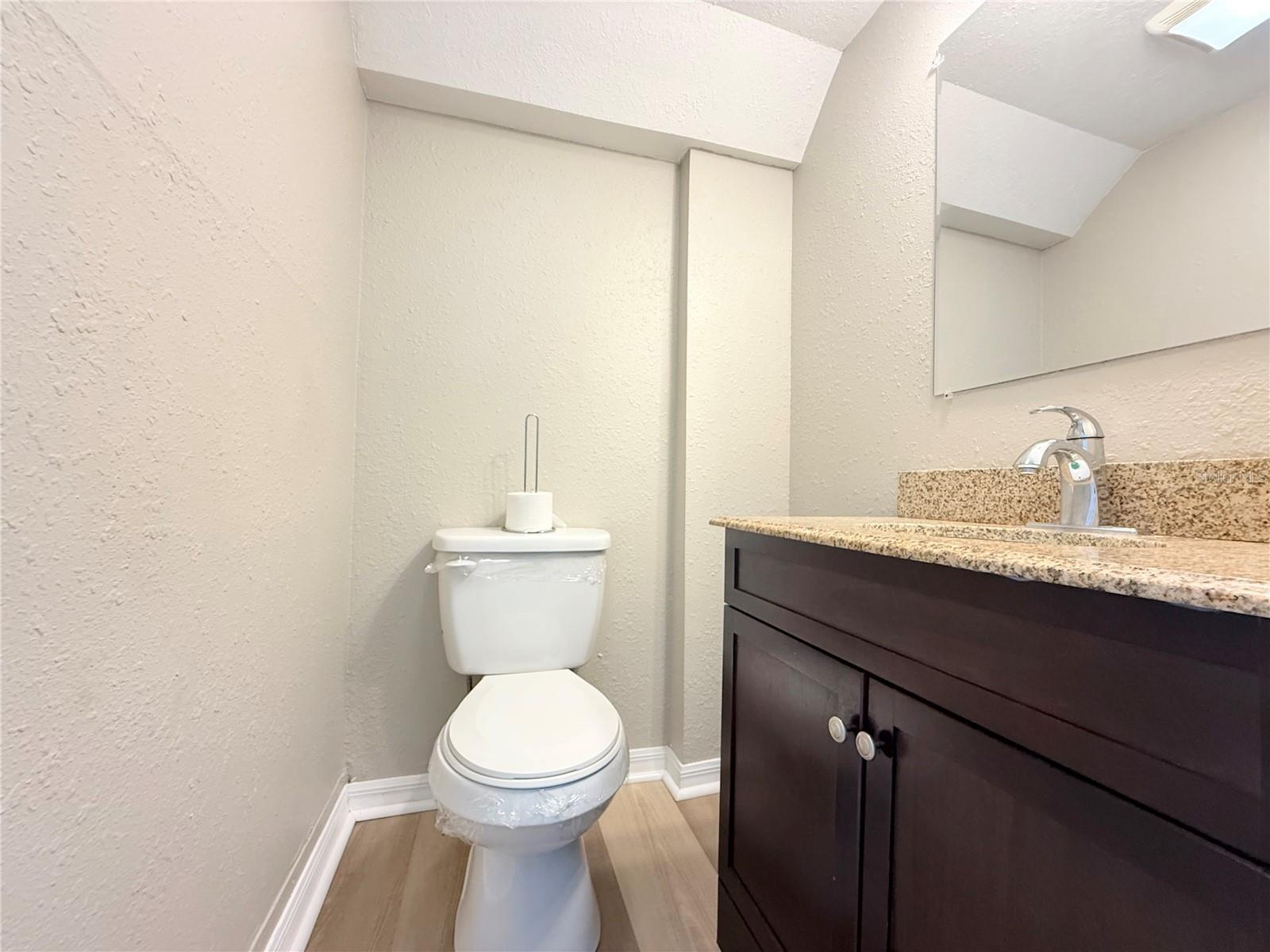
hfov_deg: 102.1
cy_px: 476
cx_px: 635
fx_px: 514
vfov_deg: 85.7
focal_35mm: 14
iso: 500
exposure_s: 1/60
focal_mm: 2.22
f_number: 2.2
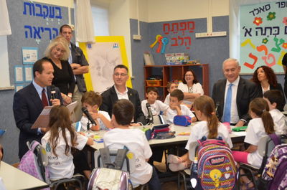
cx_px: 144
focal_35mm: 57
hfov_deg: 35.1
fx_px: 454
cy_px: 95
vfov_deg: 23.7
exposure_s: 1/60
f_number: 4.2
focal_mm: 38
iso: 450
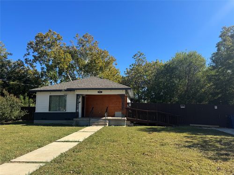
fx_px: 162
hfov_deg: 71.6
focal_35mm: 24
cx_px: 117
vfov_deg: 56.8
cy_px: 88
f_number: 1.78
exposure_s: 1/2604
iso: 80
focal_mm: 6.76
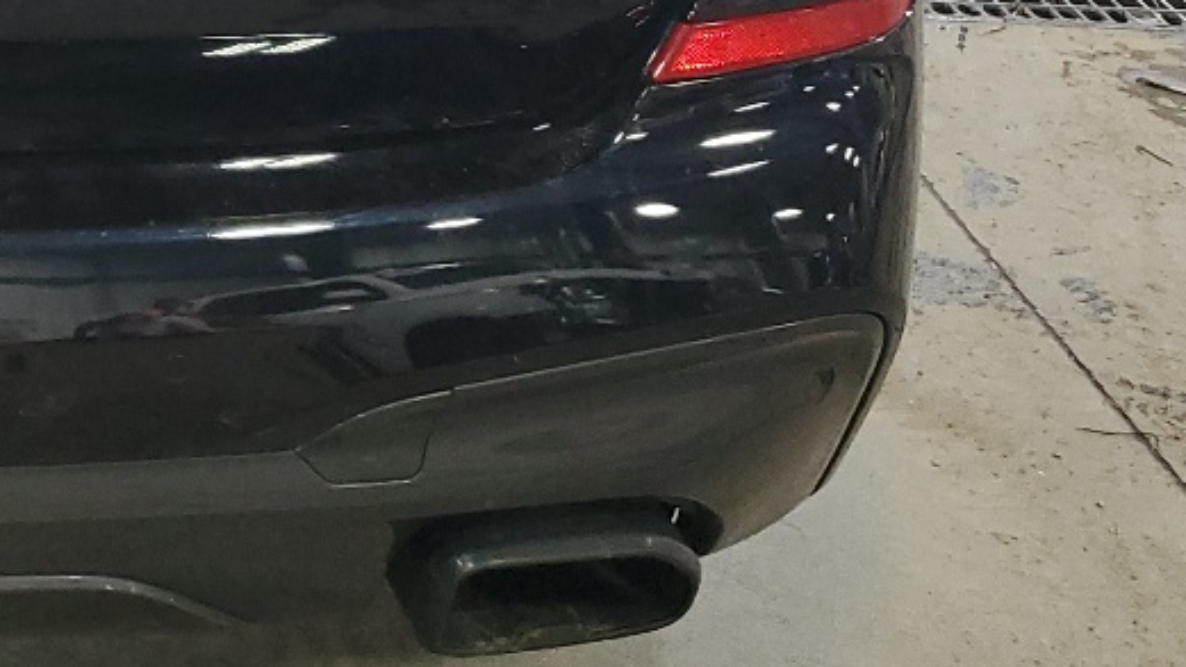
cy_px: -405
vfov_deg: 13.0
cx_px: -389
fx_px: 2736
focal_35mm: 87
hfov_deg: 21.8
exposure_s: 1/60.2
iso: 141
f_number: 1.5
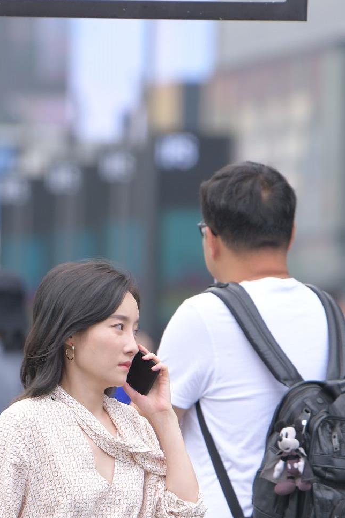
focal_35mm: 564
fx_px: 8107
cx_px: 99
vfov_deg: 3.7
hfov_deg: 2.4
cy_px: 557
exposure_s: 1/800
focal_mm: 200
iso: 500
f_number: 4
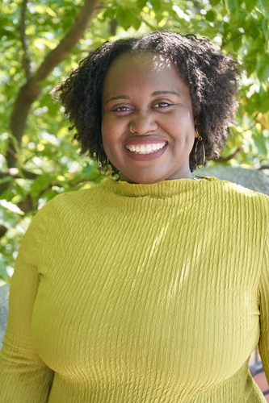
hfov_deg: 23.0
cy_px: 202
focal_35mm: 59
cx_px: 134
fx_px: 662
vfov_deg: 33.9
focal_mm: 59
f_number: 5
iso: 500
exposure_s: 1/160
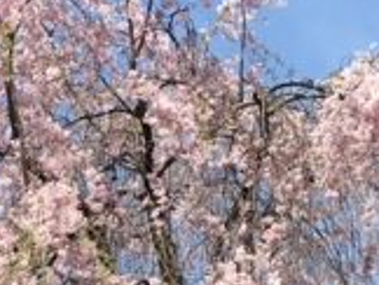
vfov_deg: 9.5
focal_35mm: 148
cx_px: 2
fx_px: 1623
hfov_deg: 13.1
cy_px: 522
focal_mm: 4.15
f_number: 2.2
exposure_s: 1/1282
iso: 25
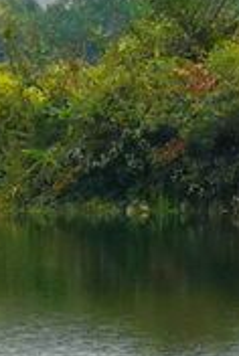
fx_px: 7102
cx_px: 836
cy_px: -74
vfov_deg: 2.9
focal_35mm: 716
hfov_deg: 1.9
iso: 80
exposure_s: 1/120
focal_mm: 7.48
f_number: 2.4
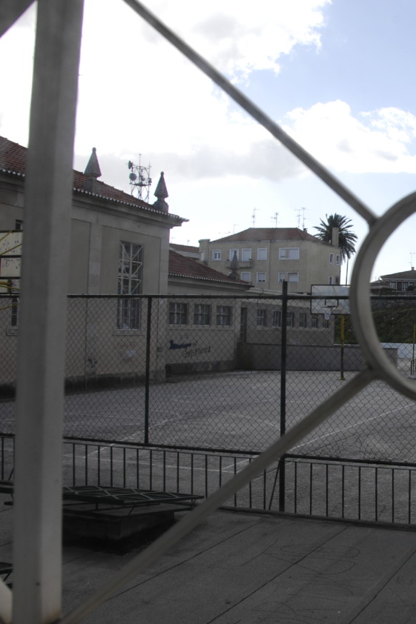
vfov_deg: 47.4
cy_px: 311
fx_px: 711
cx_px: 438
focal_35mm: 41
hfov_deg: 29.9
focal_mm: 18
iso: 200
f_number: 9
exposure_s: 1/200
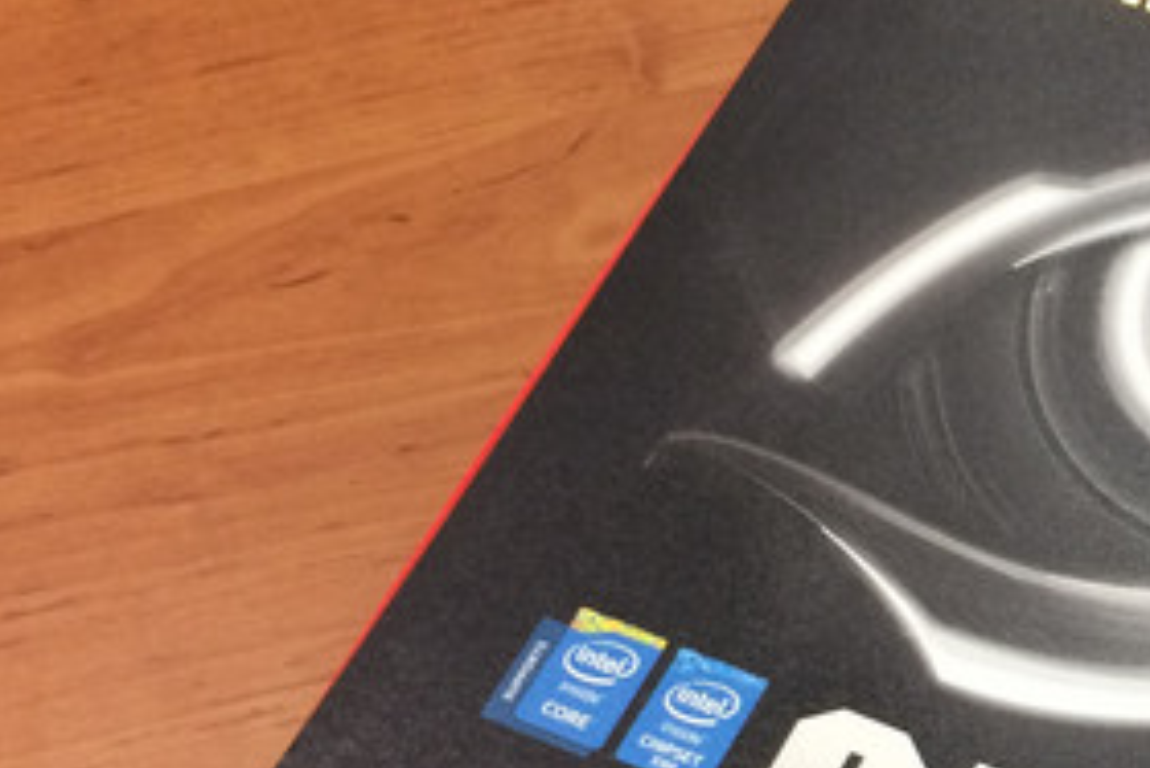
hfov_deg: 23.6
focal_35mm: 78
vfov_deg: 17.2
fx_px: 2493
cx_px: 1392
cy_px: 713
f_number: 2.2
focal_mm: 4.12
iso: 50
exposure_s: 1/30
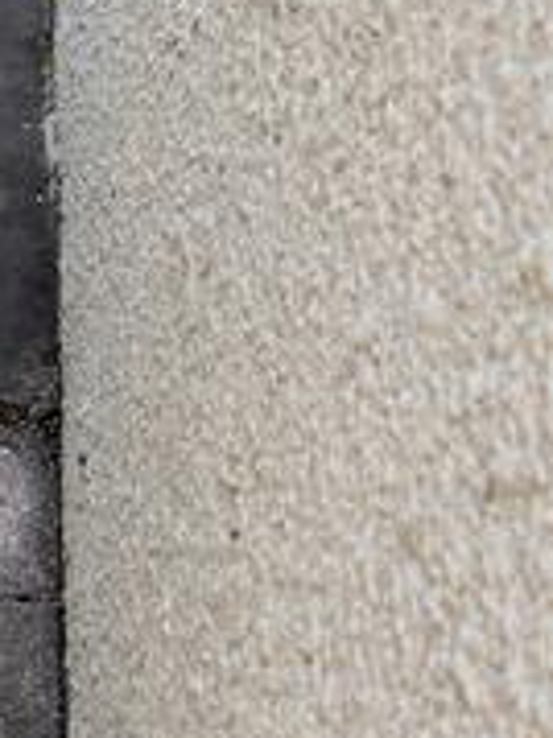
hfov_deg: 15.2
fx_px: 1855
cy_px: 454
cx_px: -371
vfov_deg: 22.5
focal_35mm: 87
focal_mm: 5.7
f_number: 1.5
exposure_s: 1/141
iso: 64
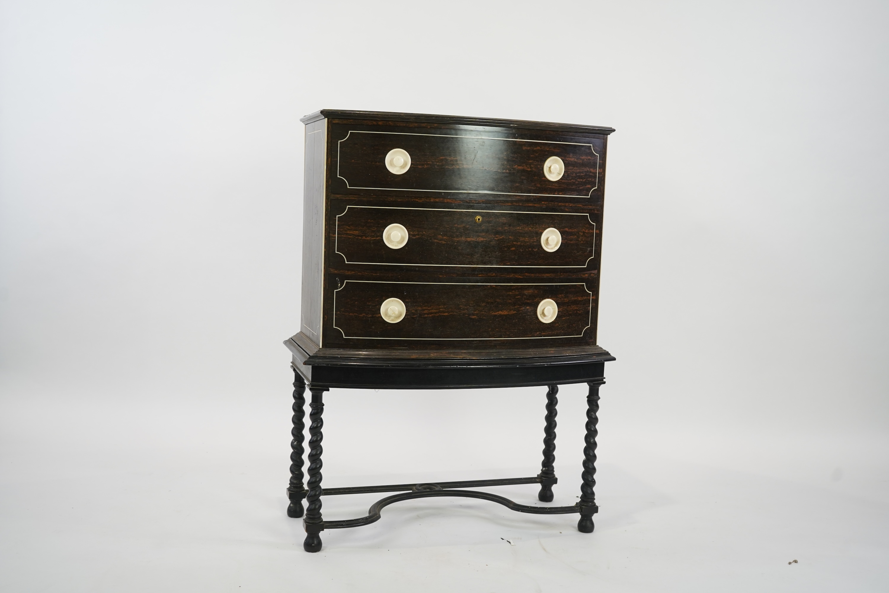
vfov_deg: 35.1
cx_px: 444
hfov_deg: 50.7
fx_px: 938
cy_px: 296
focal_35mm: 38
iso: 400
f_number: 5
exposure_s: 1/60
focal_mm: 38
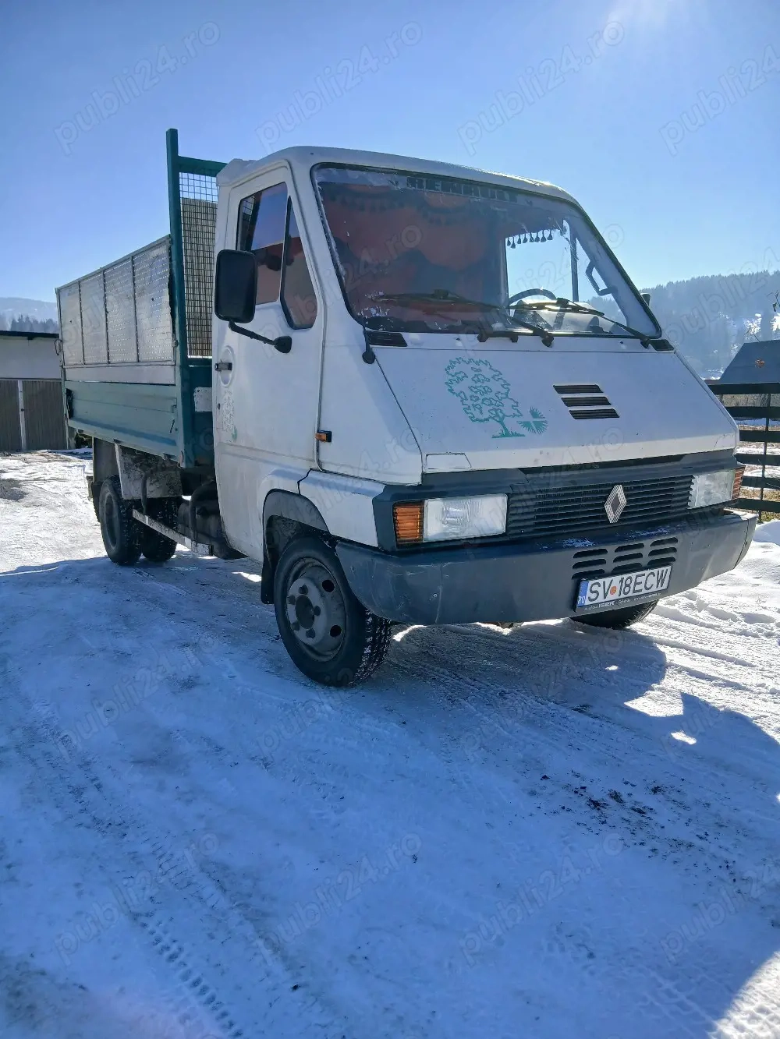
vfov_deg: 67.3
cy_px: 520
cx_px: 390
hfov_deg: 53.1
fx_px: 781
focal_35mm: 26
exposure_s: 1/500
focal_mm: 3.98
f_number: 1.8
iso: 20
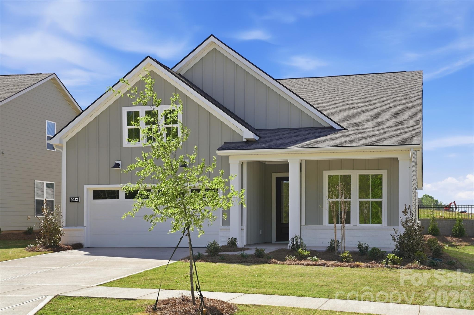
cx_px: 237
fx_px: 644
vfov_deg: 27.5
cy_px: 158
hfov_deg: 40.4
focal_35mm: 49
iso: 100
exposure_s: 1/200
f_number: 7.1
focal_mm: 49
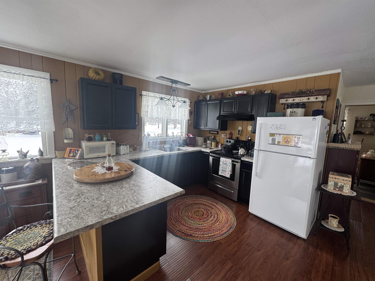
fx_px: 152
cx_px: 188
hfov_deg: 102.1
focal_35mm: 14
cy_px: 140
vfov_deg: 85.7
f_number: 2.2
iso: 80
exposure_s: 1/99
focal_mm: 2.22
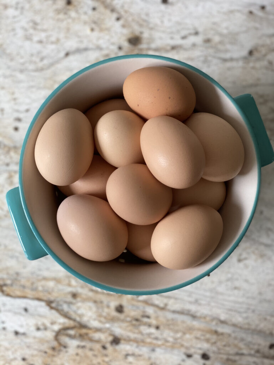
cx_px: 137
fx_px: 549
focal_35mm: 52
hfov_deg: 28.0
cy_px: 182
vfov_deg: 36.8
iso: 125
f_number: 2
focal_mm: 6
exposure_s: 1/122
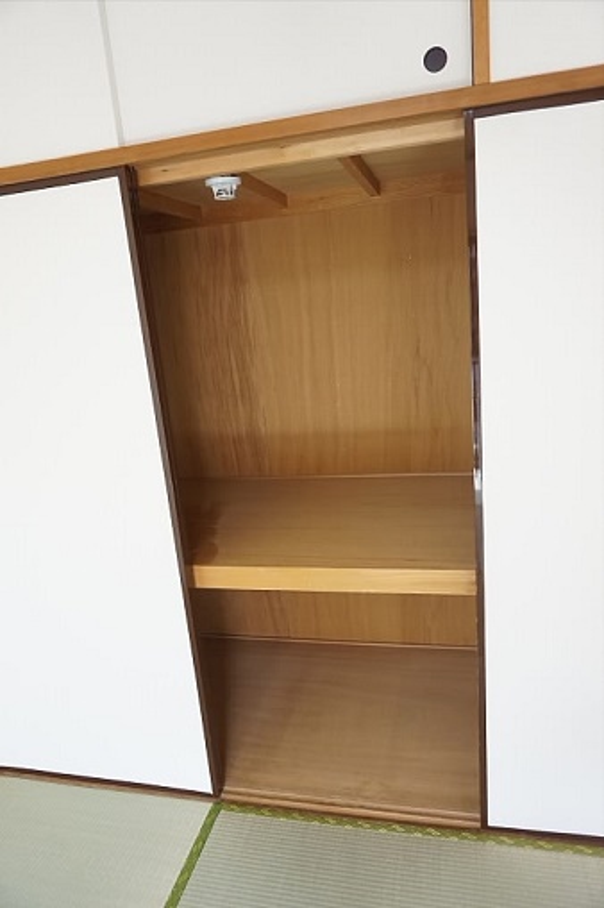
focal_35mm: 24
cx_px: 302
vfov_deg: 73.8
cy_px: 454
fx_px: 605
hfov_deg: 53.1
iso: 1000
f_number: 4
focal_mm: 16
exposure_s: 1/160
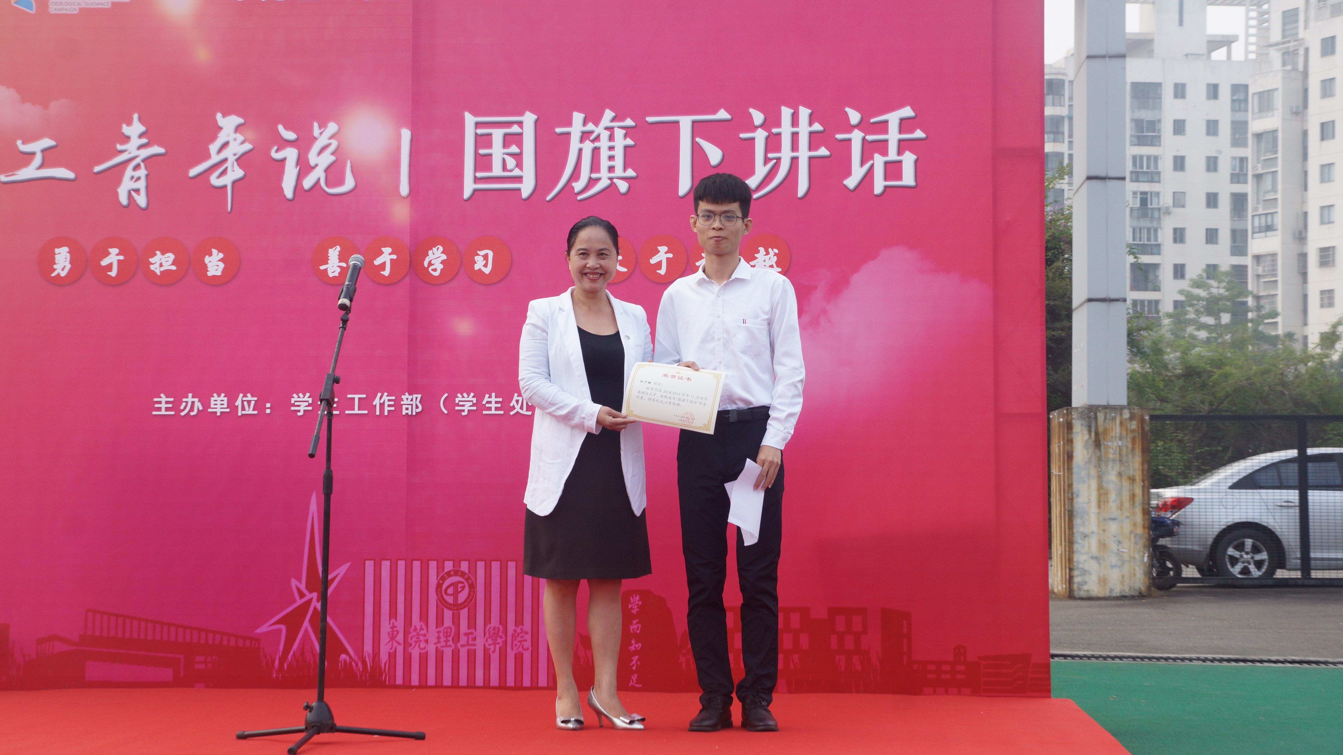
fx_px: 2547
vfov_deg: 16.9
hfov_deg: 29.5
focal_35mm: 72
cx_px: 666
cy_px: 365
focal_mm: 45
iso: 400
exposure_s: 1/160
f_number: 9
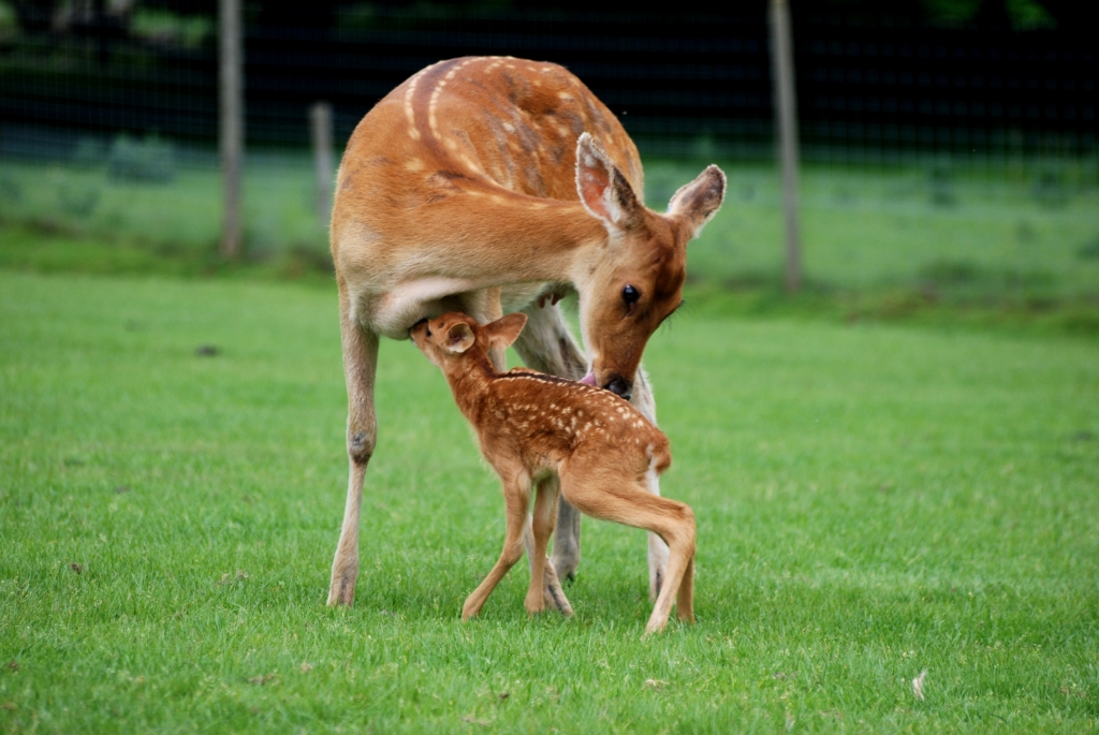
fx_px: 8938
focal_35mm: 292
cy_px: 368
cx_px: 550
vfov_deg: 4.7
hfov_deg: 7.0
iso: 180
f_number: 5
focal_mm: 195
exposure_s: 1/500
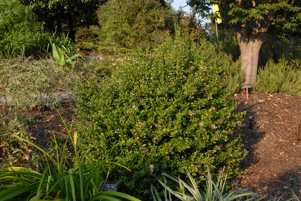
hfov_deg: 46.4
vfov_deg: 32.0
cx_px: 150
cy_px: 100
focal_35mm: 42
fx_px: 352
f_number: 7.1
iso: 400
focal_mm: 28
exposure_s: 1/200
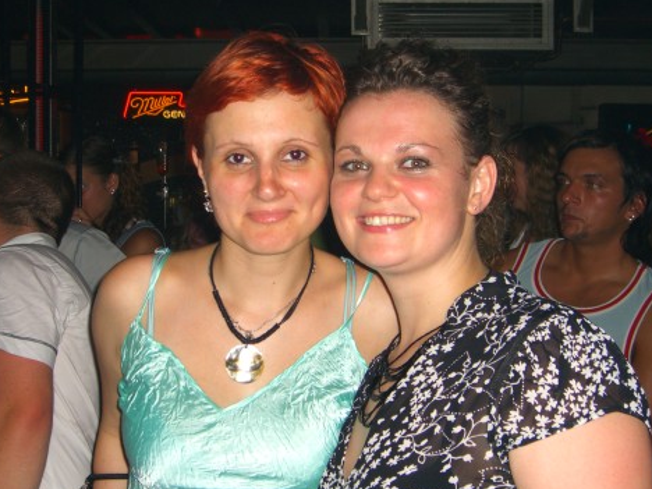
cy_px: 263
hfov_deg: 32.6
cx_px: 277
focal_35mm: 59
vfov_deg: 24.8
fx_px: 1111
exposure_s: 1/60
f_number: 3.1
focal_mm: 9.5
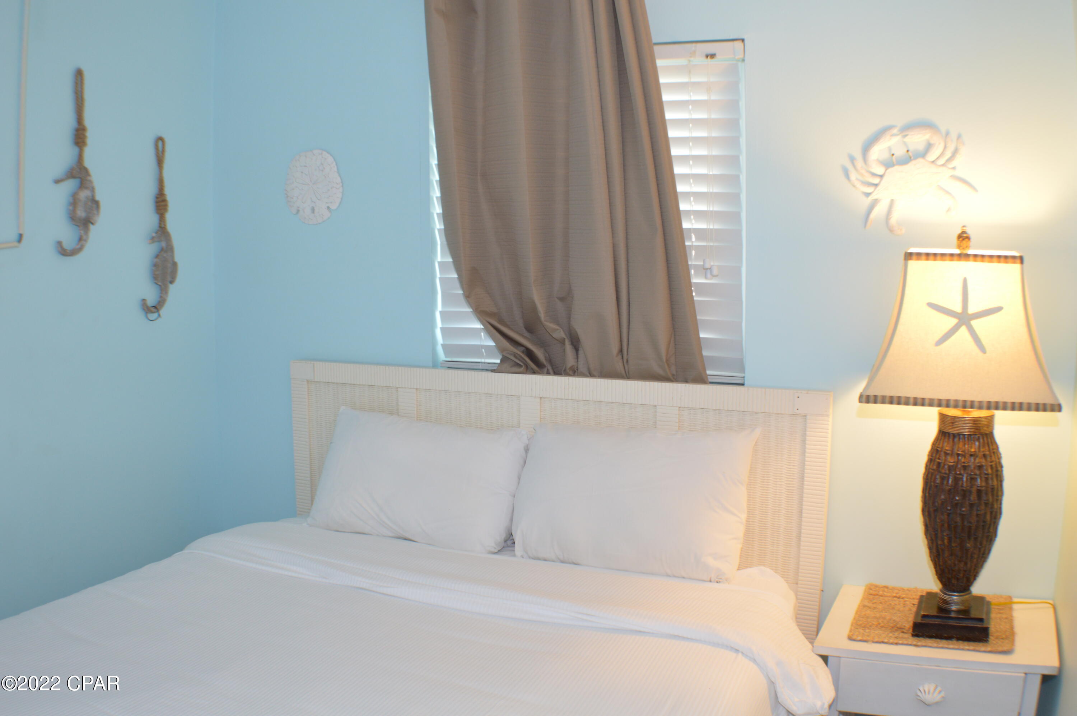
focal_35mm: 48
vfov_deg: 28.0
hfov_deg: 41.1
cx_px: 538
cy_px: 358
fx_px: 1435
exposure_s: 1/25
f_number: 4.8
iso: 400
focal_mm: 32
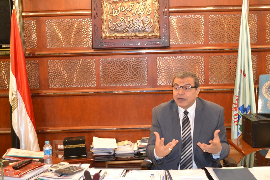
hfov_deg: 37.9
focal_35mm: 52
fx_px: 394
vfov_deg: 25.8
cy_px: 90
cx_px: 135
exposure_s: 1/60
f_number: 5
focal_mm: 35
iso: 3200
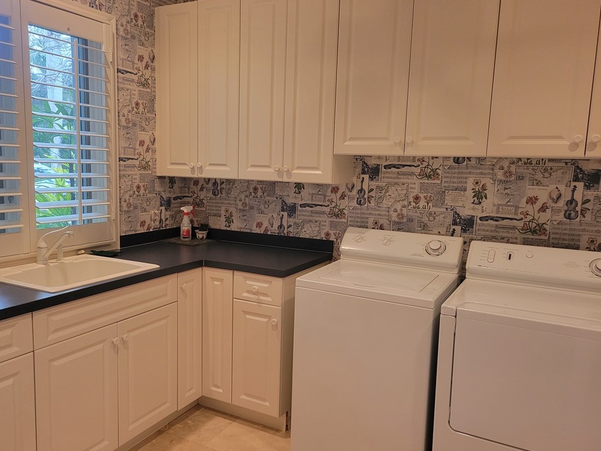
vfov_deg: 48.2
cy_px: 225
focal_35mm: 29
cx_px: 274
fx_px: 504
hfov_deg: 61.5
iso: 320
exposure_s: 1/120
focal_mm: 5.4
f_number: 1.8
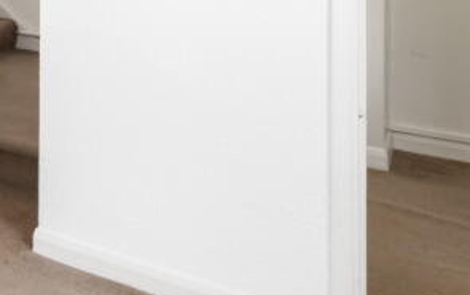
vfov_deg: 20.8
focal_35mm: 53
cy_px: -146
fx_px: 680
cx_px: -268
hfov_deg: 25.8
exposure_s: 1/5
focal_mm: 10
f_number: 8
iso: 640
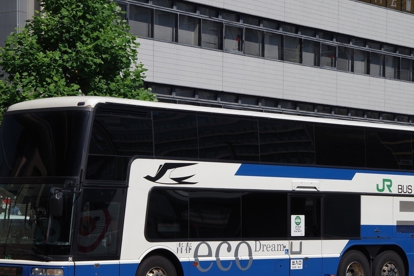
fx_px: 1184
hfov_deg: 19.8
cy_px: 187
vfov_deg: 13.3
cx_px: 215
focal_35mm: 103
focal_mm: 48
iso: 100
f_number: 10
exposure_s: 1/250
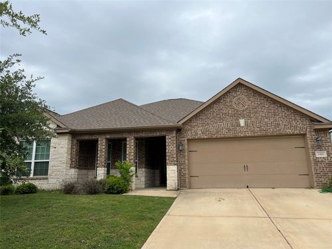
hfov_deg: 67.3
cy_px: 124
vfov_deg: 53.1
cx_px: 166
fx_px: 249
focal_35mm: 26
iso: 50
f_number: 1.5
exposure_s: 1/3356
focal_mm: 5.7
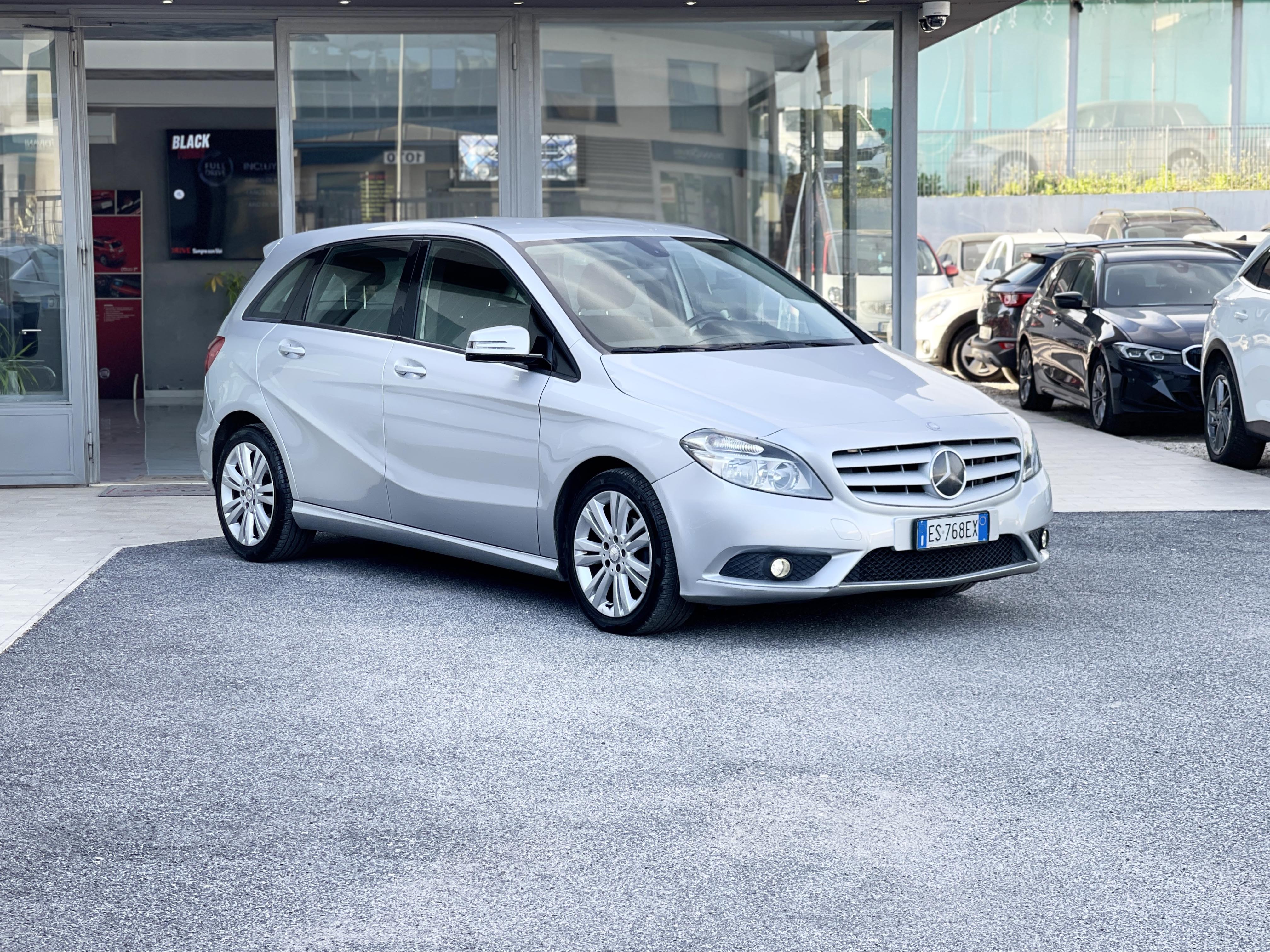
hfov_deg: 30.3
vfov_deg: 22.9
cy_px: 476
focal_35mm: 64
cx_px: 635
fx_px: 2348
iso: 25
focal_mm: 7.5
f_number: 2.2
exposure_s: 1/121
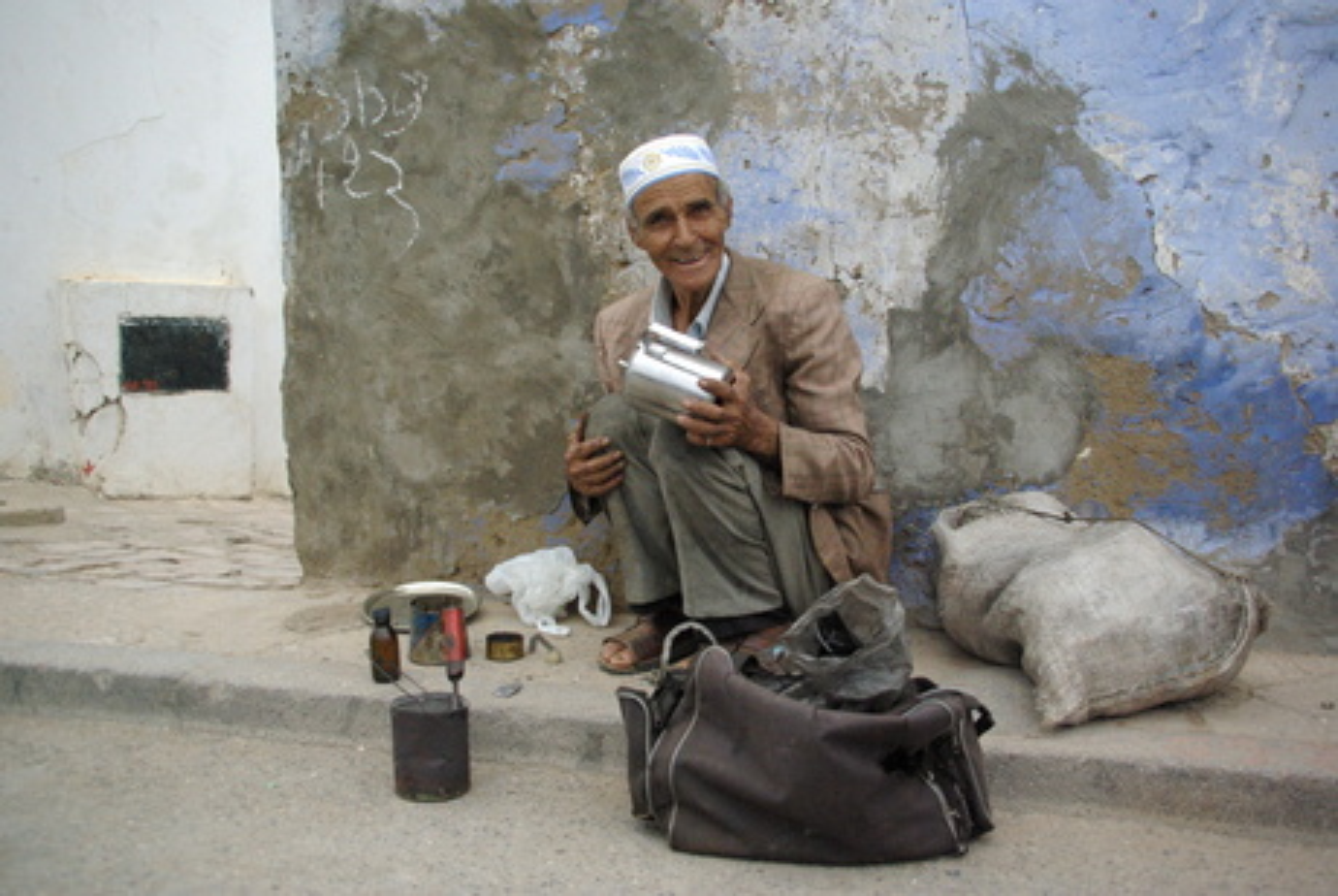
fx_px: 1228
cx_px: 669
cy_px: 448
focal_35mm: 33
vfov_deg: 40.1
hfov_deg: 57.2
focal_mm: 22
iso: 1600
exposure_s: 1/3000
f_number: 4
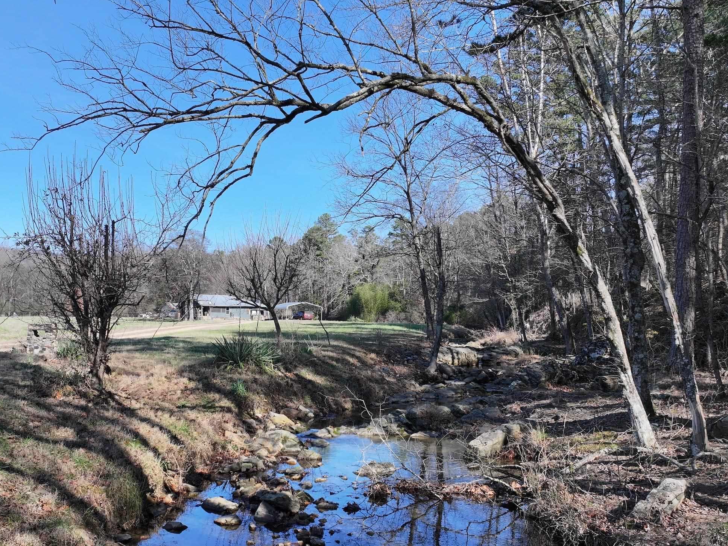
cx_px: 293
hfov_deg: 57.9
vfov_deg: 45.2
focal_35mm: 31
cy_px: 321
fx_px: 652
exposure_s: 1/1250
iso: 180
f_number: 2.8
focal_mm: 12.29
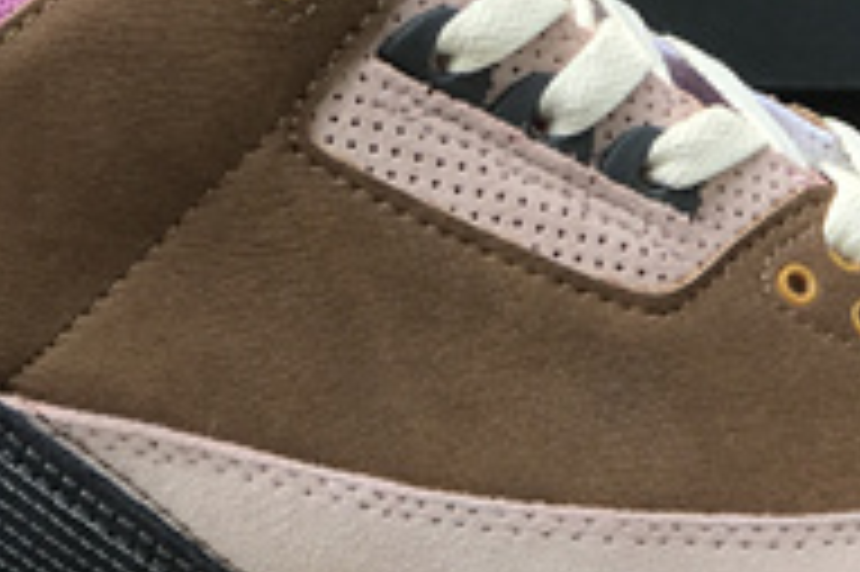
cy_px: -209
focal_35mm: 230
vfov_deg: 5.9
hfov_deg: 9.0
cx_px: 567
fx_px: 5490
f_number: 2.8
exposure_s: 1/261
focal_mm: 6.6
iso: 20
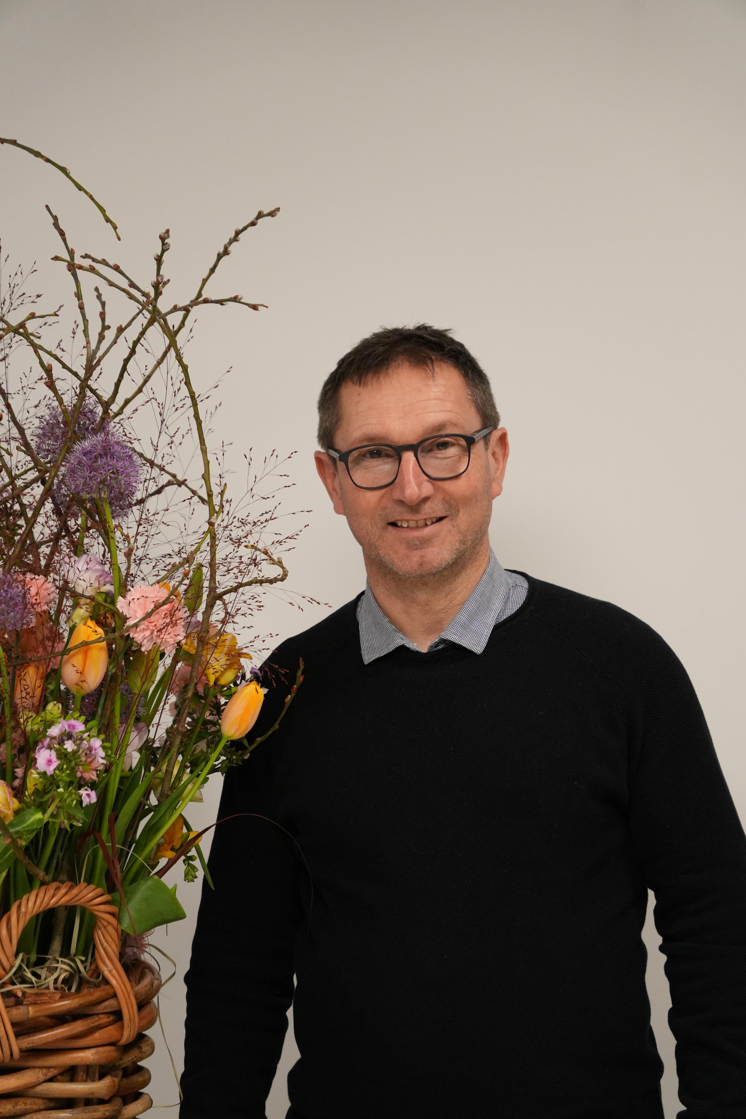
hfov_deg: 9.5
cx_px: 373
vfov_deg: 14.3
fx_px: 4476
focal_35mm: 144
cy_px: 560
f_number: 5.6
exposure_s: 1/160
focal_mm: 96
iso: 2000
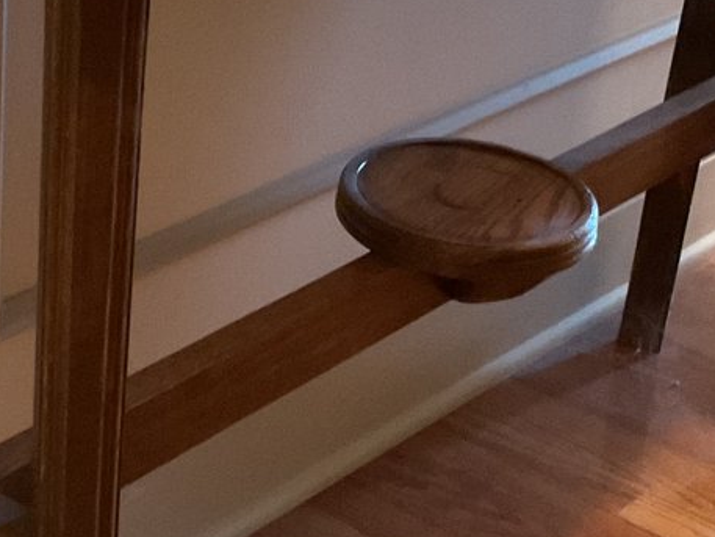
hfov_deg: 20.3
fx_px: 1983
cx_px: 190
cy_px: 215
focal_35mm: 96
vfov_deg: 15.4
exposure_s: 1/30
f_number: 1.8
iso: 500
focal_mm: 3
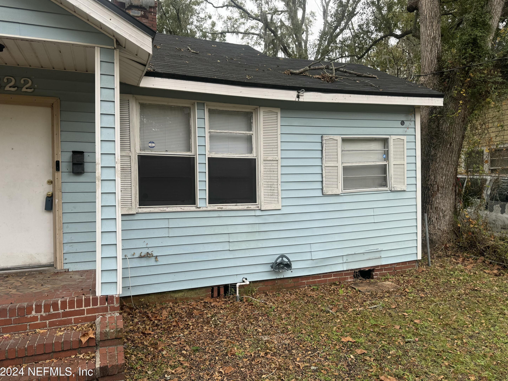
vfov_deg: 54.9
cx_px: 255
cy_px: 191
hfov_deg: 69.4
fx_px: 367
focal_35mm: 25
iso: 50
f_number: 1.78
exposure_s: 1/123
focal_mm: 6.76
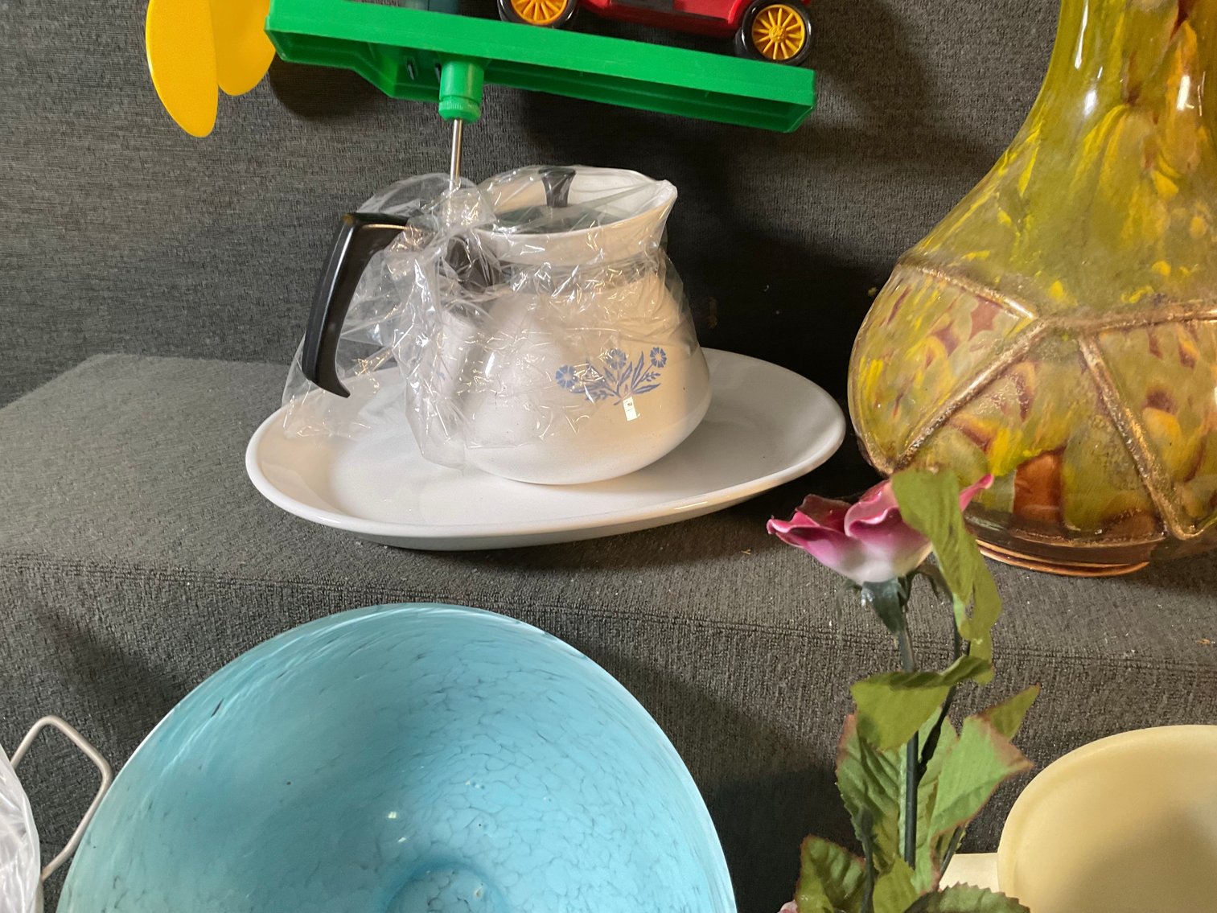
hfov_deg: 61.7
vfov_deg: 48.2
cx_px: 608
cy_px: 456
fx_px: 1020
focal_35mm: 29
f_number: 1.8
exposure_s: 1/60
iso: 125
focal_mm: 3
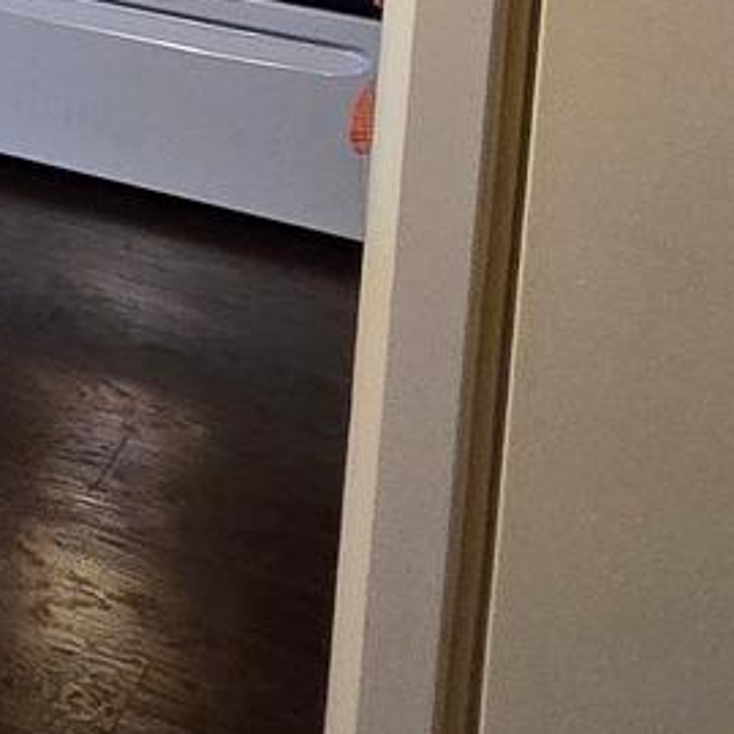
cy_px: -536
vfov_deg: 16.9
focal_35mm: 87
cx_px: -1251
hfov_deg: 12.6
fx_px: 2087
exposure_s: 1/60
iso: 400
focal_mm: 2.2
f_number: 2.2
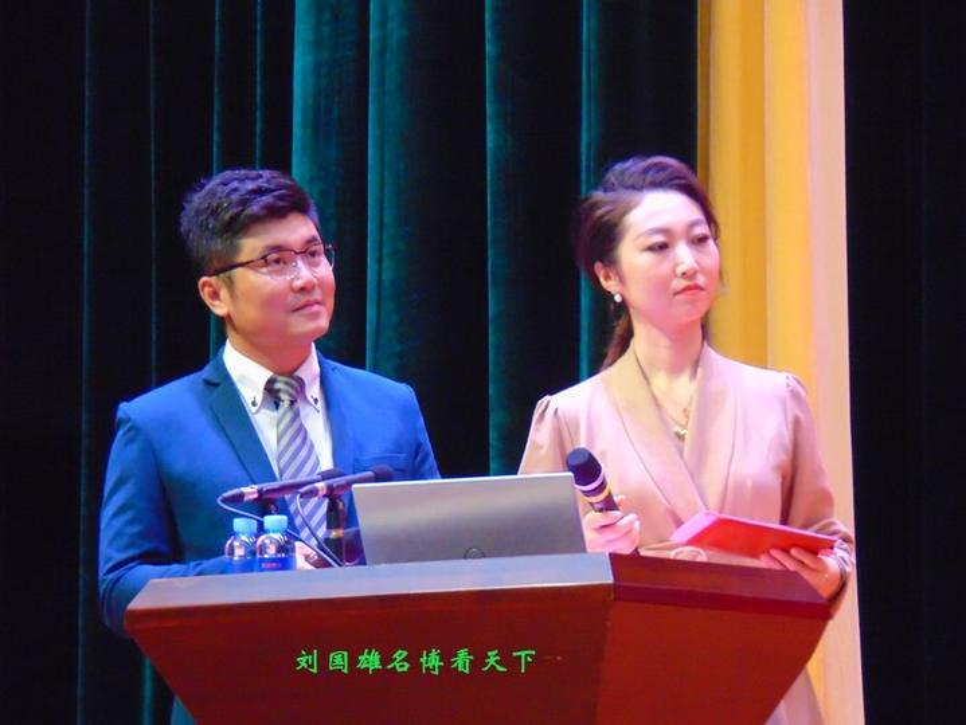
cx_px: 483
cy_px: 362
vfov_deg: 5.9
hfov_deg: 7.9
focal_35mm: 250
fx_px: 6980
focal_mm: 44.9
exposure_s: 1/60
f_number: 4.1
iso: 640
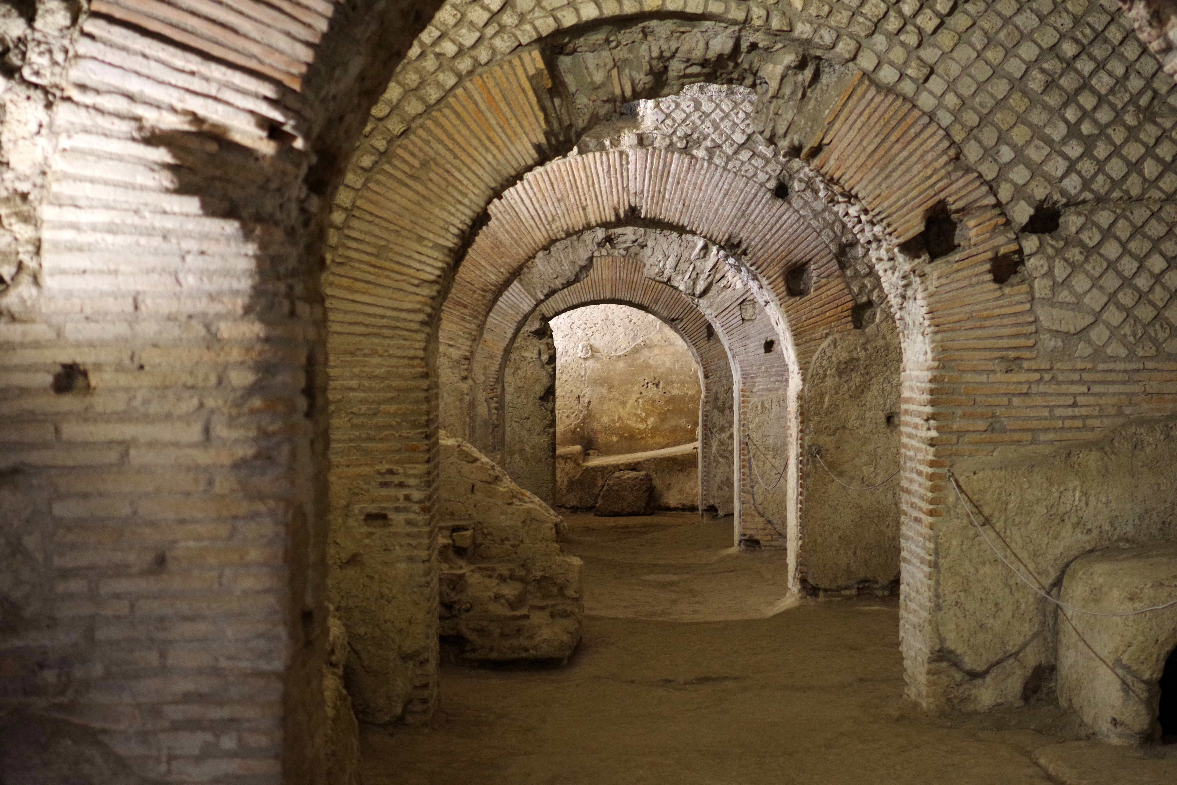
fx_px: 1700
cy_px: 392
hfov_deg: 38.2
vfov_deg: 26.0
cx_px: 588
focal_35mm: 52
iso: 1600
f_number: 2.4
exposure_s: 1/40
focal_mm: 35
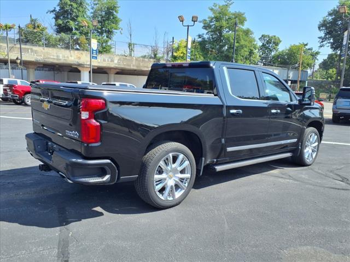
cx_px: 175
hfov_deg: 65.3
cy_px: 131
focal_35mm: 27
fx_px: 273
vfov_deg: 51.4
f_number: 1.9
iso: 40
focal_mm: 3.58
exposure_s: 1/1250
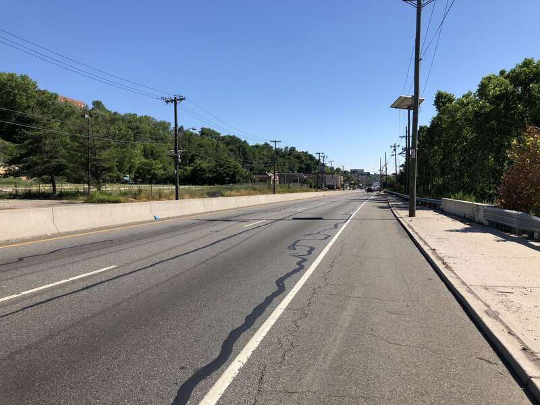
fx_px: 437
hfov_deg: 63.4
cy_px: 202
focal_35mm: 28
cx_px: 270
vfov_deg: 49.7
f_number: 1.8
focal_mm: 4
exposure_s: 1/1946
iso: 20
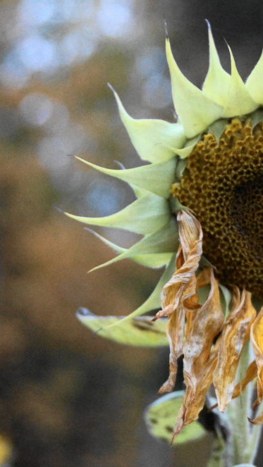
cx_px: 269
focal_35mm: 142
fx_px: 1760
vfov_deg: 15.1
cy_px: 234
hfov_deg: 8.5
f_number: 5
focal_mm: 60
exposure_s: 1/25
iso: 1600
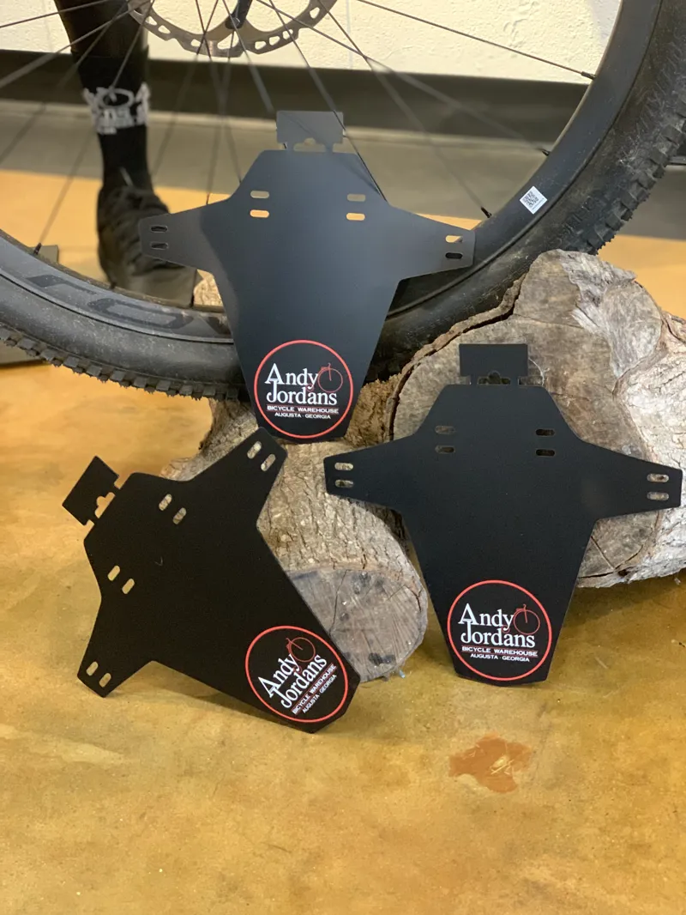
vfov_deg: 36.8
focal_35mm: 52
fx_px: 1373
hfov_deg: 28.0
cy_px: 458
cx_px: 343
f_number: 2.4
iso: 400
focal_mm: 6
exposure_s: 1/40
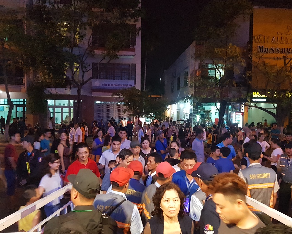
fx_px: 242
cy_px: 116
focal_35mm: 28
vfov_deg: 51.5
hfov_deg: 62.2
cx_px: 142
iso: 640
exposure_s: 1/33
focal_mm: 4.2
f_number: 1.7
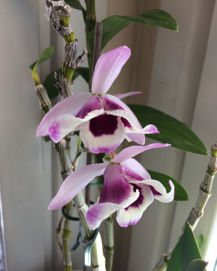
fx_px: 249
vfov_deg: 57.1
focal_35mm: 31
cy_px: 146
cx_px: 106
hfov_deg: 47.1
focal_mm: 4.15
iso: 32
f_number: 2.2
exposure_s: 1/217
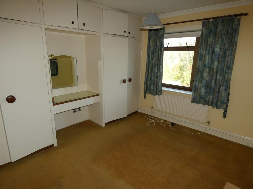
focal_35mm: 20
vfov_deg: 66.0
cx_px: 126
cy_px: 94
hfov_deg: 81.7
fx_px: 146
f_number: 2.8
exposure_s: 1/125
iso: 160
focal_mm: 3.6
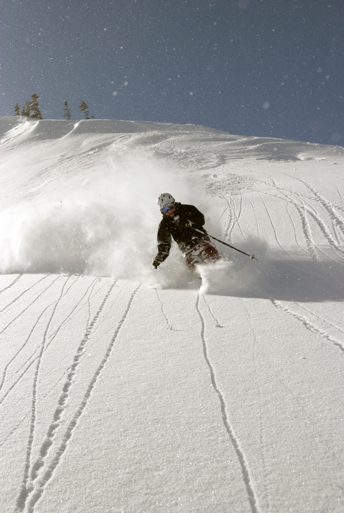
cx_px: 172
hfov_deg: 25.8
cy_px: 256
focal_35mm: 52
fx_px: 750
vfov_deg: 37.8
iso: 400
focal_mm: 35
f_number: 9
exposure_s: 1/2500
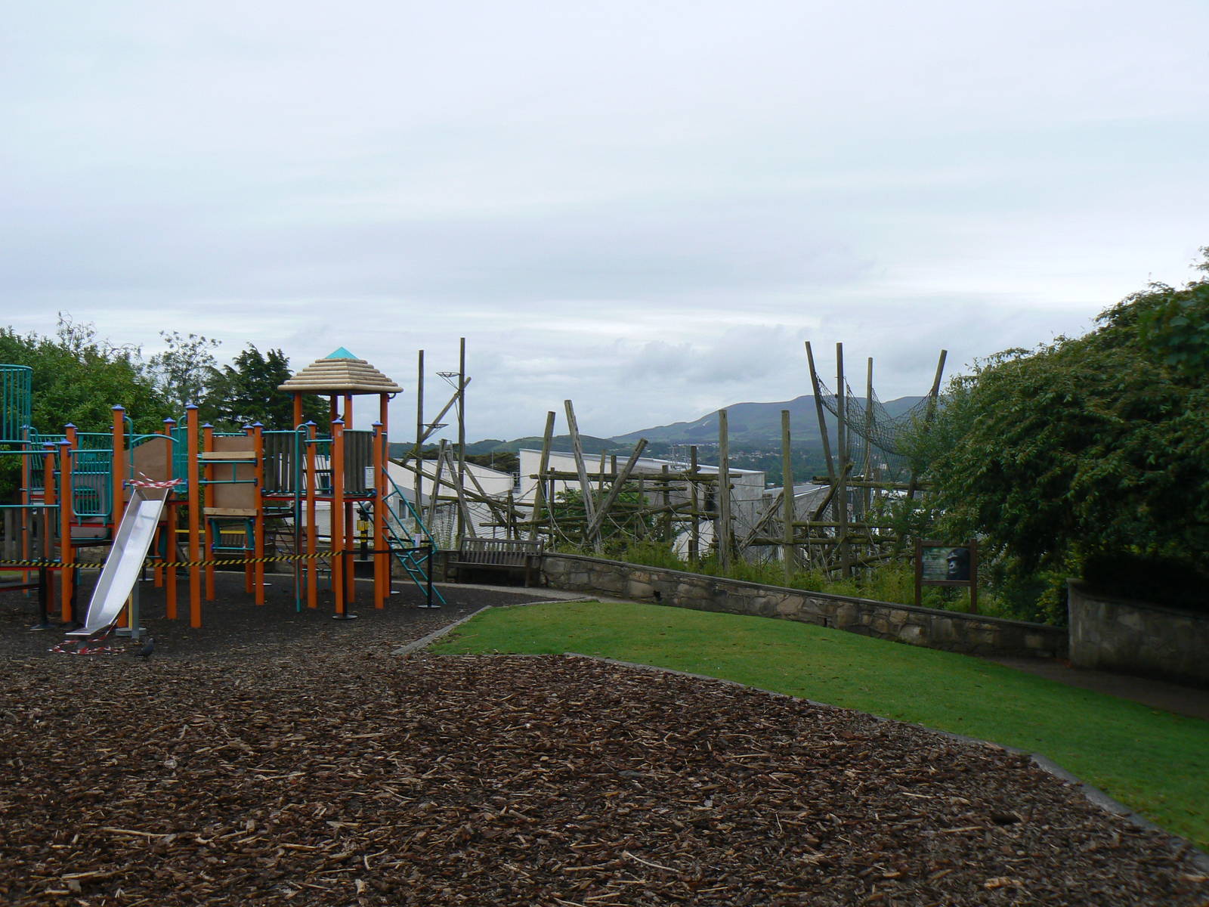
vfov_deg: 39.7
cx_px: 604
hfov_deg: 51.4
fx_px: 1257
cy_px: 454
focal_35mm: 36
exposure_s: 1/200
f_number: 5.6
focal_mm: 6
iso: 80
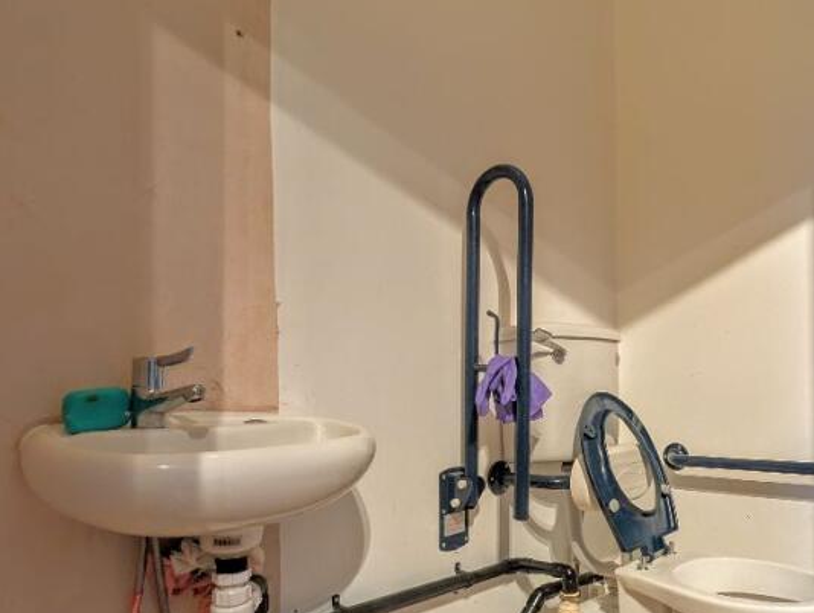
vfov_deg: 58.3
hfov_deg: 71.9
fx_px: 542
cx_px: 535
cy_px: 379
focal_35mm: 23
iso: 233
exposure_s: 1/20
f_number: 1.7
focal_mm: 2.02
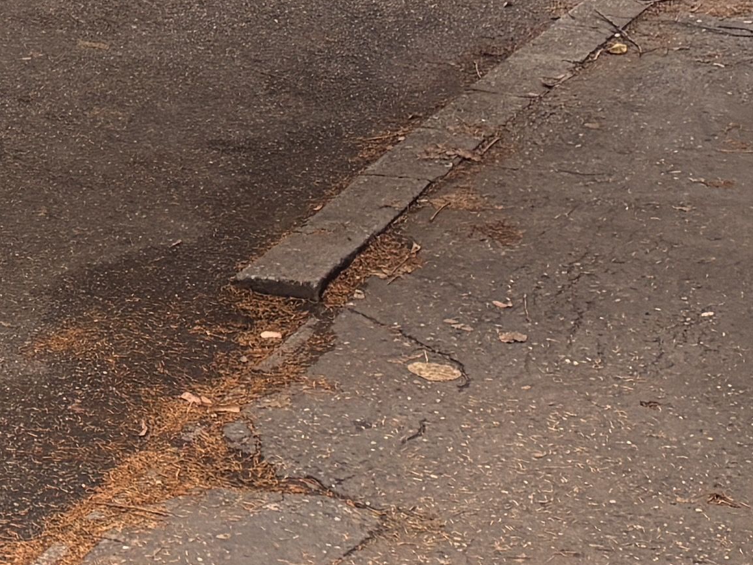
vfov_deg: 10.7
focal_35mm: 129
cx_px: -571
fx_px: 2806
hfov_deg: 13.8
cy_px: -465
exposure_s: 1/121
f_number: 1.6
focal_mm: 5.96
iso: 64
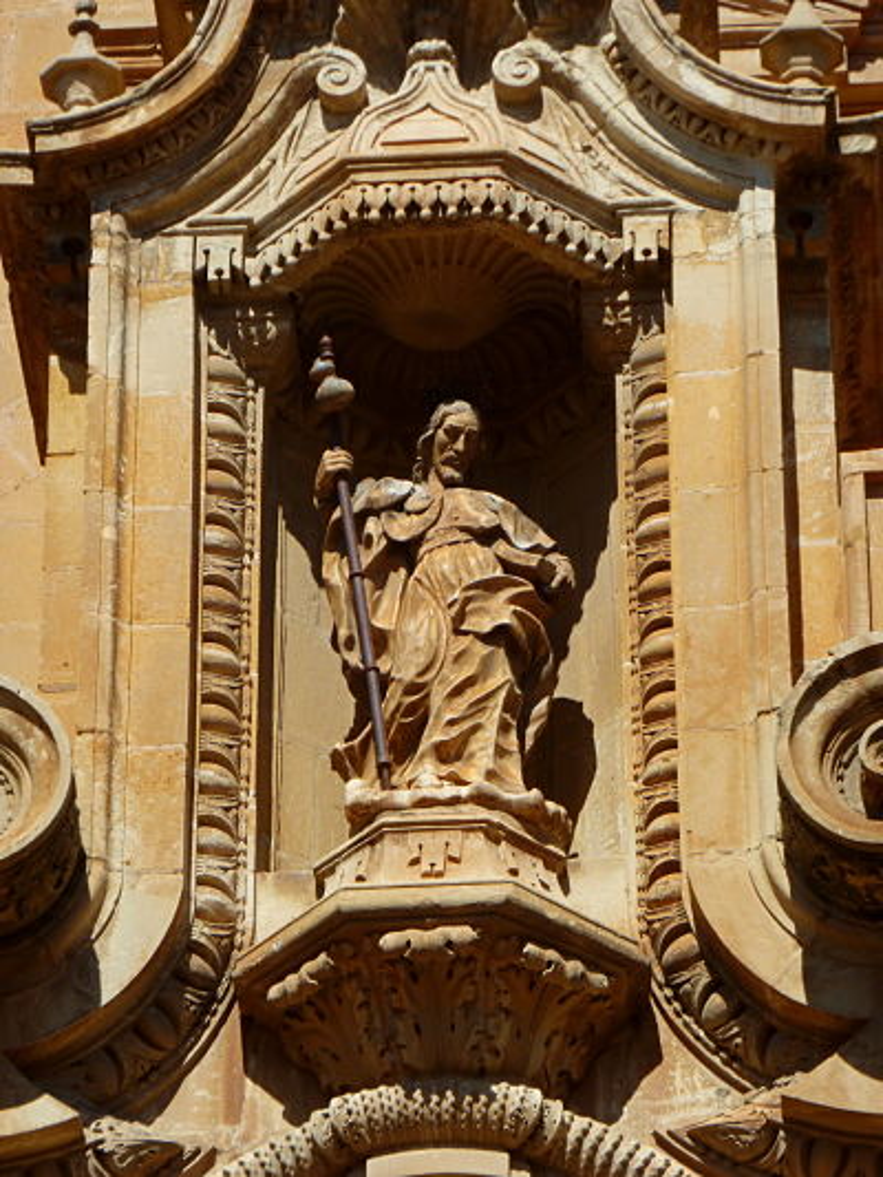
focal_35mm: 214
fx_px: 7275
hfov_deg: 6.9
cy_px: 588
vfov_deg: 9.2
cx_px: 442
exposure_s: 1/640
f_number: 5.6
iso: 100
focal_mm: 38.2
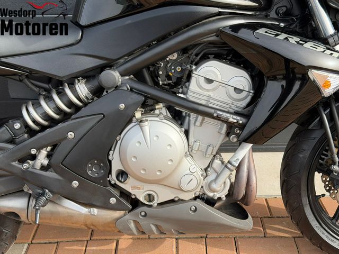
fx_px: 470
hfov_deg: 39.7
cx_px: 170
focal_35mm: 48
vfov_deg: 30.3
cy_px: 127
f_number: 1.78
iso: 80
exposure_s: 1/1353
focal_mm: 6.76
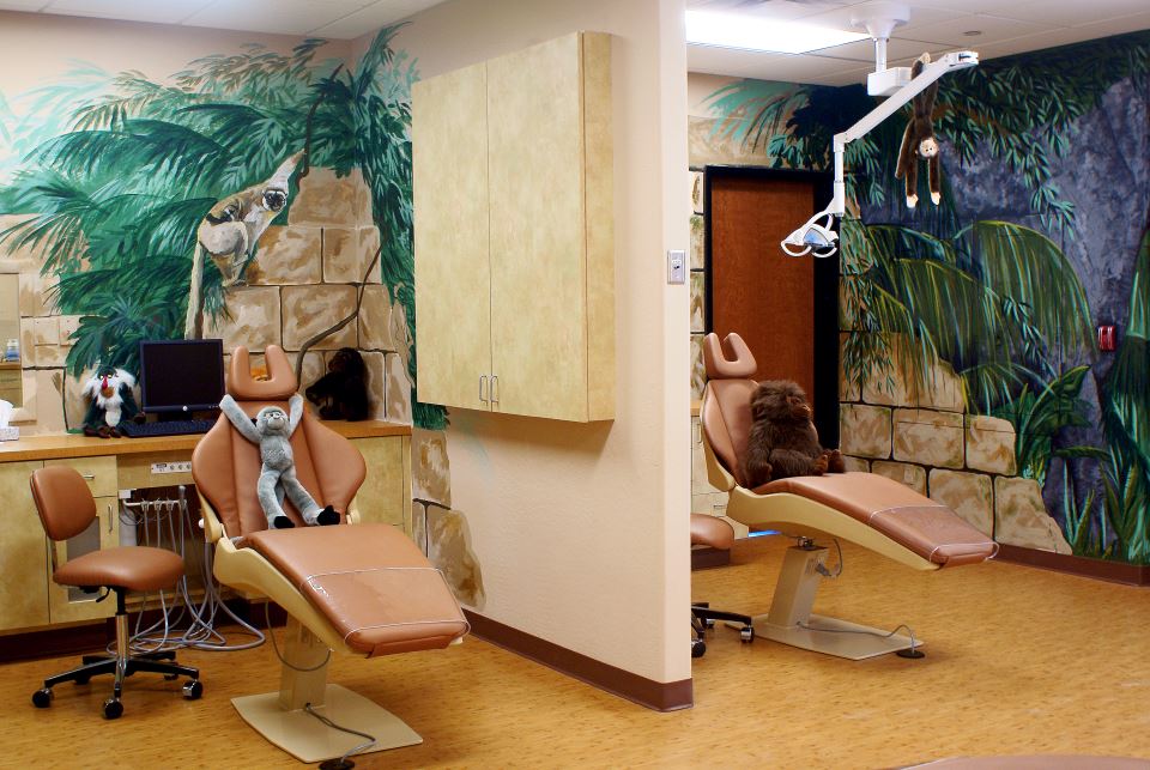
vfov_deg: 32.0
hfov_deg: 46.3
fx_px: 1343
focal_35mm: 42
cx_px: 575
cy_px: 385
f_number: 9
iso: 200
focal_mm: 28
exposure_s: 1/2.5
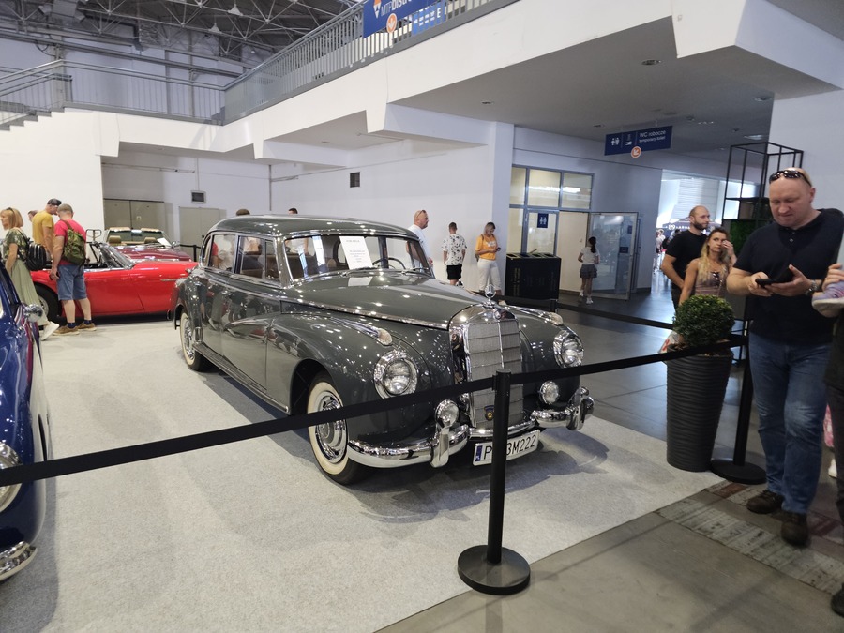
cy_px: 316
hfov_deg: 73.9
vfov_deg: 58.9
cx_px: 422
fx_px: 561
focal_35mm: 23
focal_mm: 6.3
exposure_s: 1/115
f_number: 1.7
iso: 500
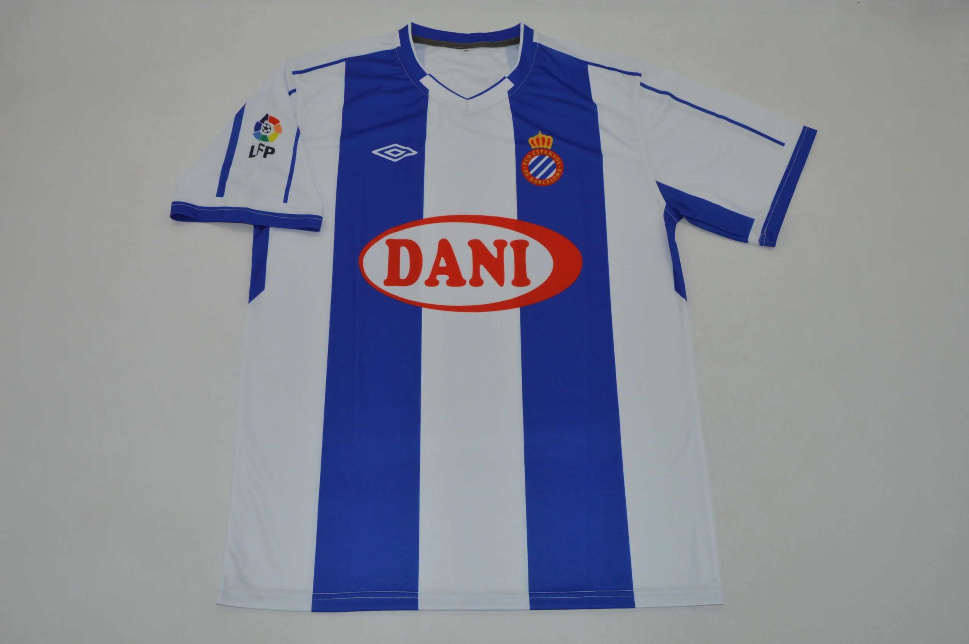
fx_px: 887
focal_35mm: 33
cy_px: 322
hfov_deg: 57.3
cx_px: 484
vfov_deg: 39.9
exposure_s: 1/200
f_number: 14
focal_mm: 22
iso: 400
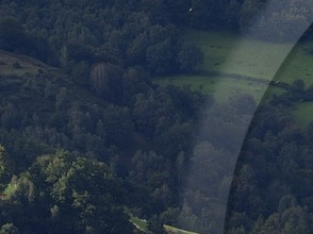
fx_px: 9459
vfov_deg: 1.4
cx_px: 613
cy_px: 275
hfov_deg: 1.9
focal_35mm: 1047
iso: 200
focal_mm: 200
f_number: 10
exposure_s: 1/250
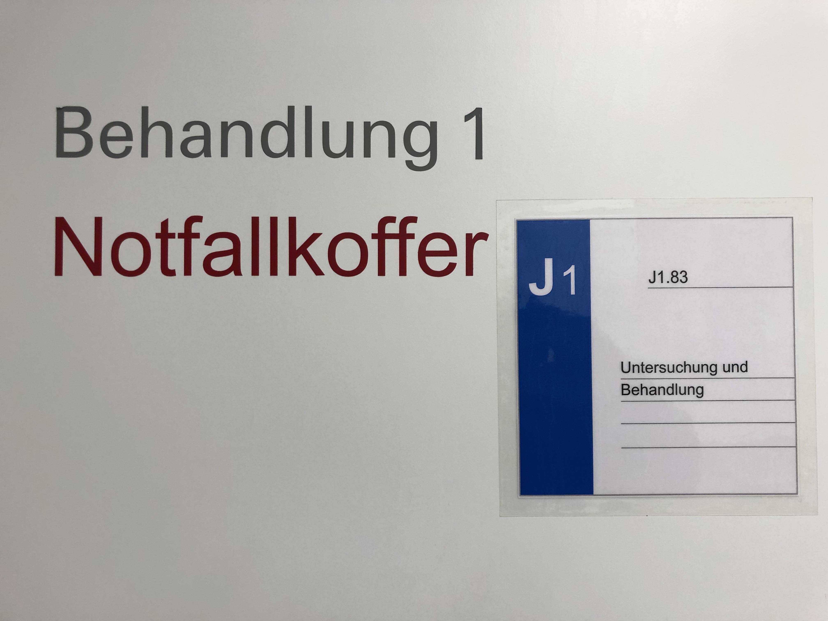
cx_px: 414
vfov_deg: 49.7
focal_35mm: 28
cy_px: 310
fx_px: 670
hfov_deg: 63.4
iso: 32
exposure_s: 1/33
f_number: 1.8
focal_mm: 4
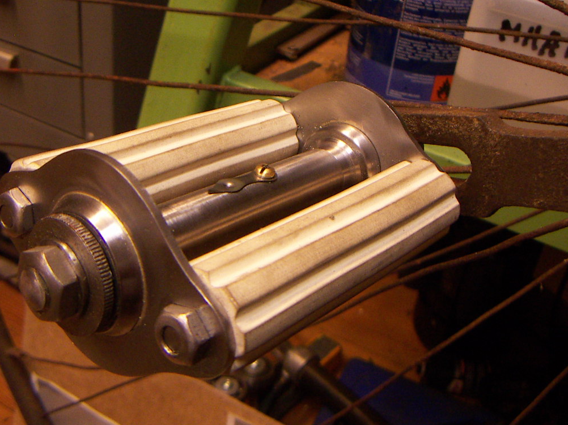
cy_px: 170
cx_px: 228
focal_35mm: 46
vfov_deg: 31.4
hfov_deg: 41.1
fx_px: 755
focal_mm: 4.7
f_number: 2.8
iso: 125
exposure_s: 1/50
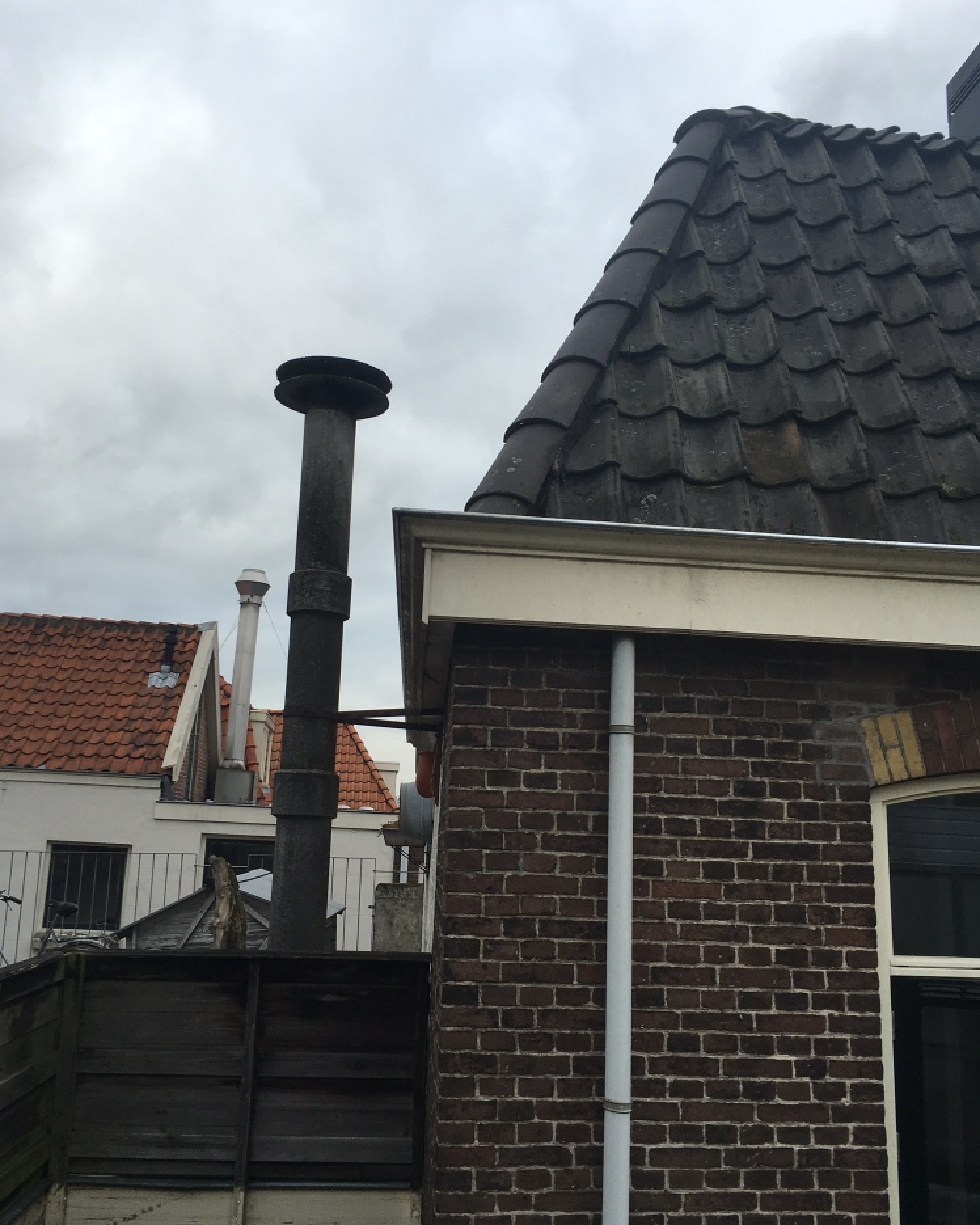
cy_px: 608
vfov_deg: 57.2
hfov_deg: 47.1
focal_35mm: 31
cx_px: 482
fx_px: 1124
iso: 25
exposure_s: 1/223
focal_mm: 4.15
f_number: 2.2
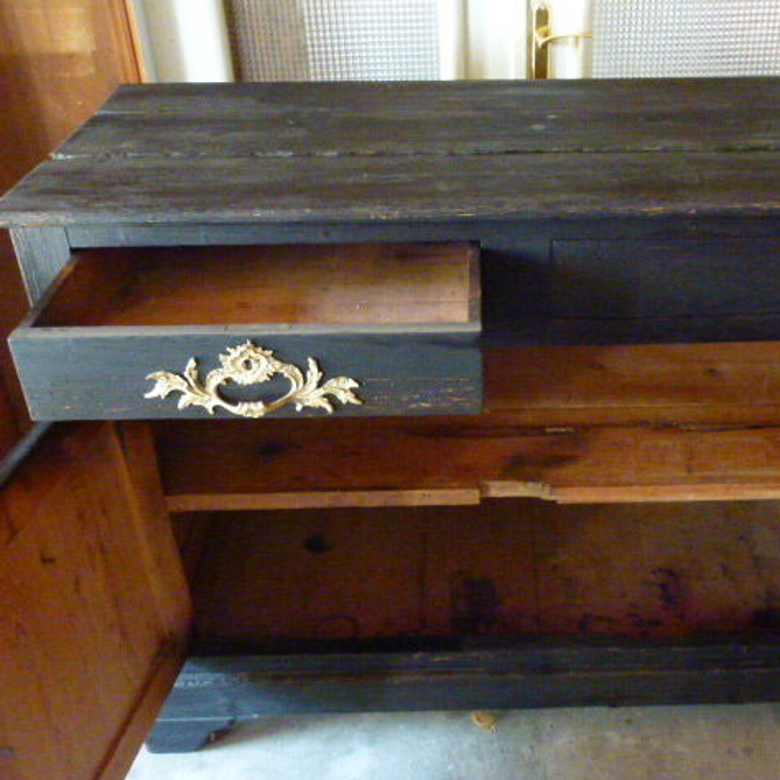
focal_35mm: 37
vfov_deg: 44.9
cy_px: 392
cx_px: 513
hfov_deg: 44.3
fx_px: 943
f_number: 3.5
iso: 1600
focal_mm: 5.4
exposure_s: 1/15
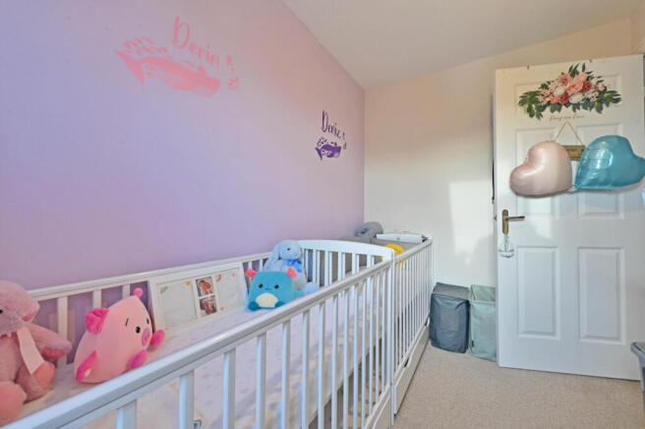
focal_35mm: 14
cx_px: 322
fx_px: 251
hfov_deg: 104.3
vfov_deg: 81.1
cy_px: 214
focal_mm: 14
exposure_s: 1/60
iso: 2500
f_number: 13
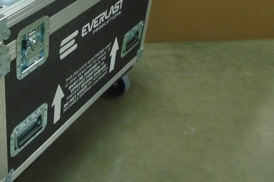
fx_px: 403
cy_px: 44
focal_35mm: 53
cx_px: 49
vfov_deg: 25.2
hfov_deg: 36.1
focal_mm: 5.5
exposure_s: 1/30
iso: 400
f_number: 3.5
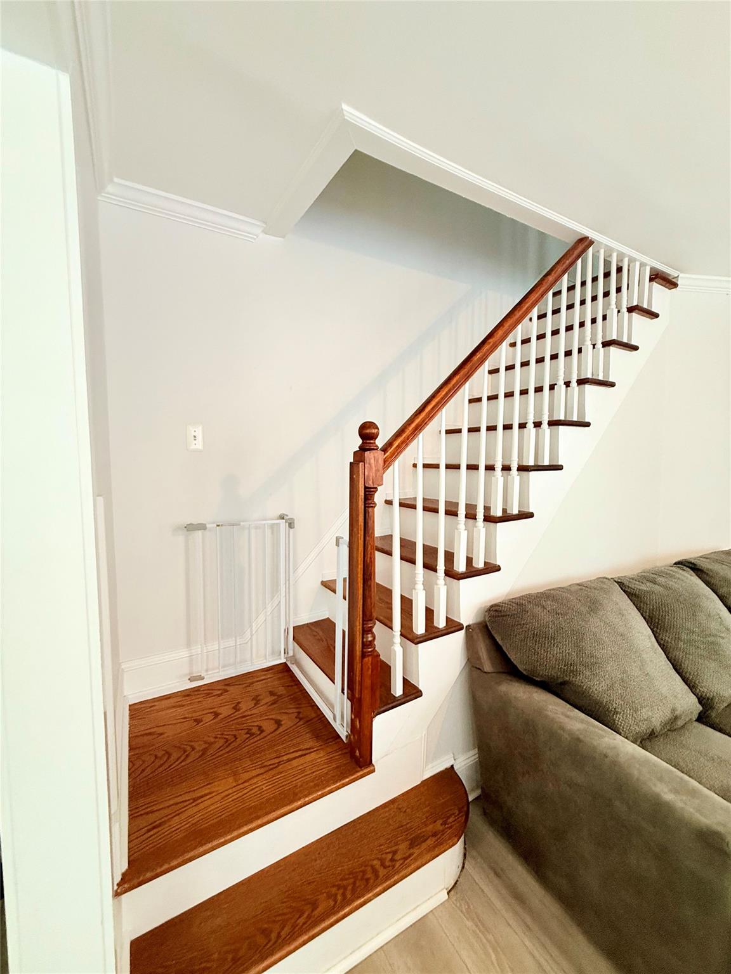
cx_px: 366
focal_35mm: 14
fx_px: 394
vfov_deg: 102.1
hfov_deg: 85.7
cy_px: 487
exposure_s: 1/60
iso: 250
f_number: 2.2
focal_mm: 2.22
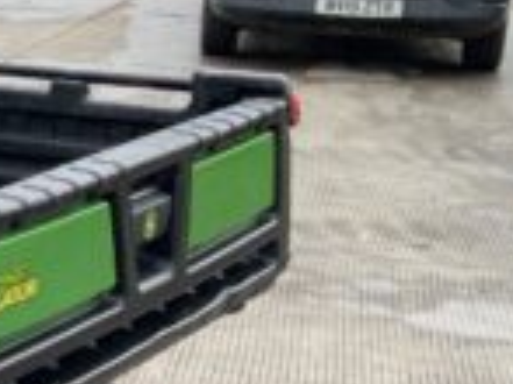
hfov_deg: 13.5
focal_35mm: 126
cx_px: -499
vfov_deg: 11.7
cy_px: 206
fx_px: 1866
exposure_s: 1/122
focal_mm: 3
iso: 25
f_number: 1.8
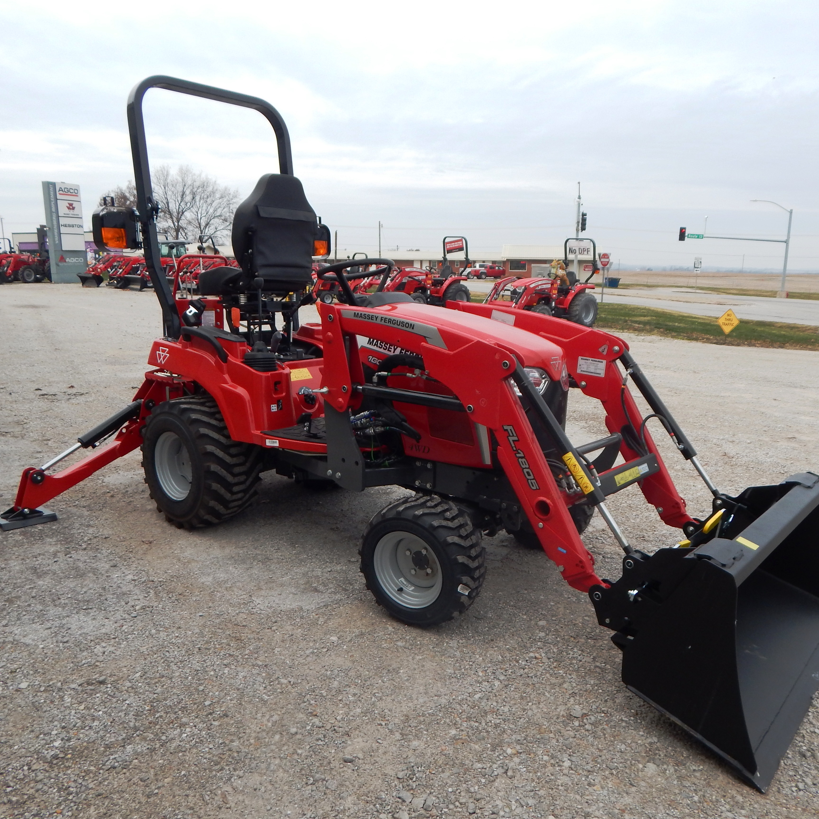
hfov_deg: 60.9
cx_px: 422
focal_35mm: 26
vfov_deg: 60.9
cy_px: 410
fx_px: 696
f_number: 3
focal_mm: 4
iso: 125
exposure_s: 1/250
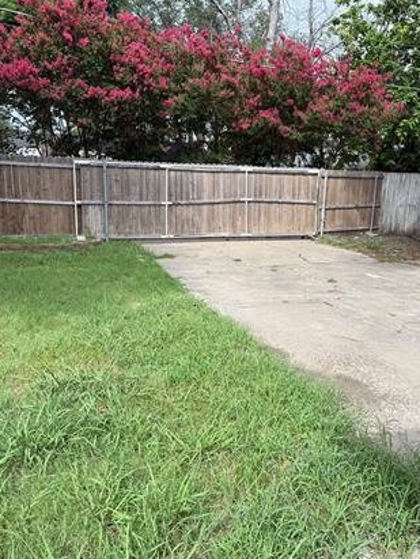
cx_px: 207
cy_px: 267
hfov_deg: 49.8
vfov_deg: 63.4
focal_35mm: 28
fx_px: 452
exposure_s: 1/1106
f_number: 1.78
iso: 80
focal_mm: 6.76
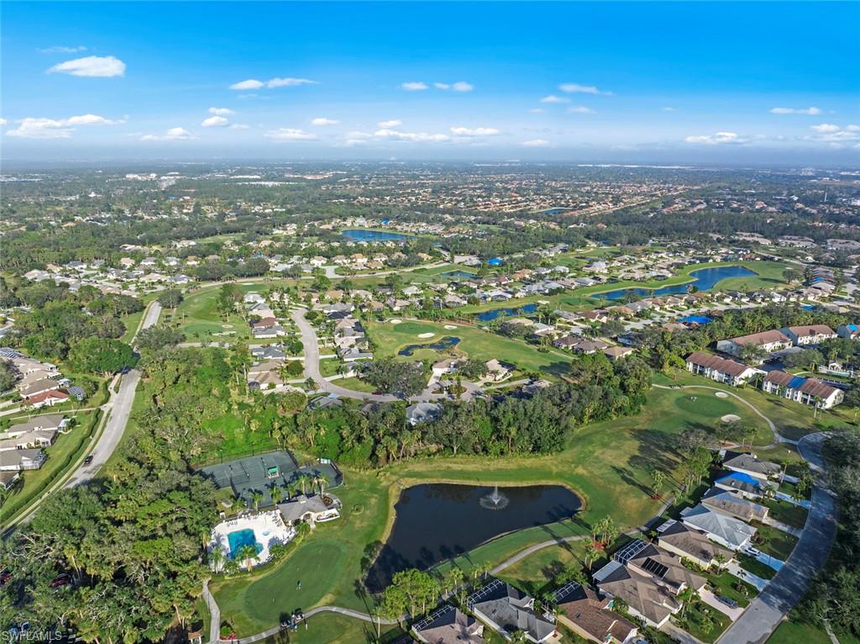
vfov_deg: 56.7
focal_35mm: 24
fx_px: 596
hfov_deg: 71.6
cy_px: 322
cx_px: 430
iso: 110
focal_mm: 12.29
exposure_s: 1/2500
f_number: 2.8
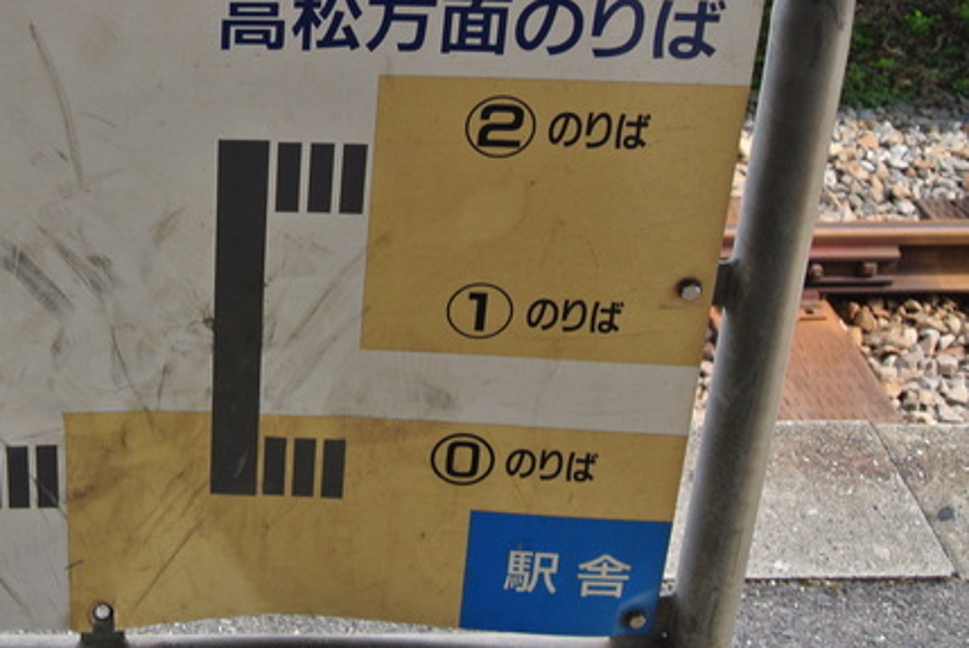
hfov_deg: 28.1
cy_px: 277
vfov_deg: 19.8
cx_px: 97
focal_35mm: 69
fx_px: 1859
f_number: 4
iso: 110
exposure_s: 1/60
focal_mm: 14
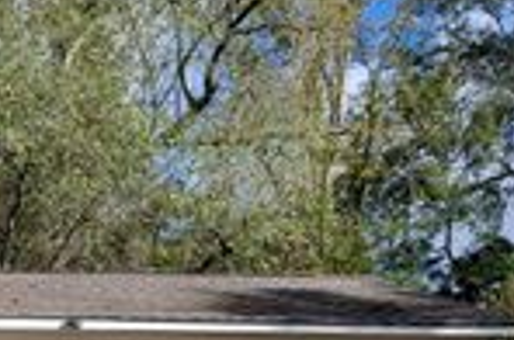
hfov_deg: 20.4
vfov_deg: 14.5
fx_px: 1254
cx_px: -215
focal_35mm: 88
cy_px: 494
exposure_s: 1/3060
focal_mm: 4.69
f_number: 1.8
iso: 50
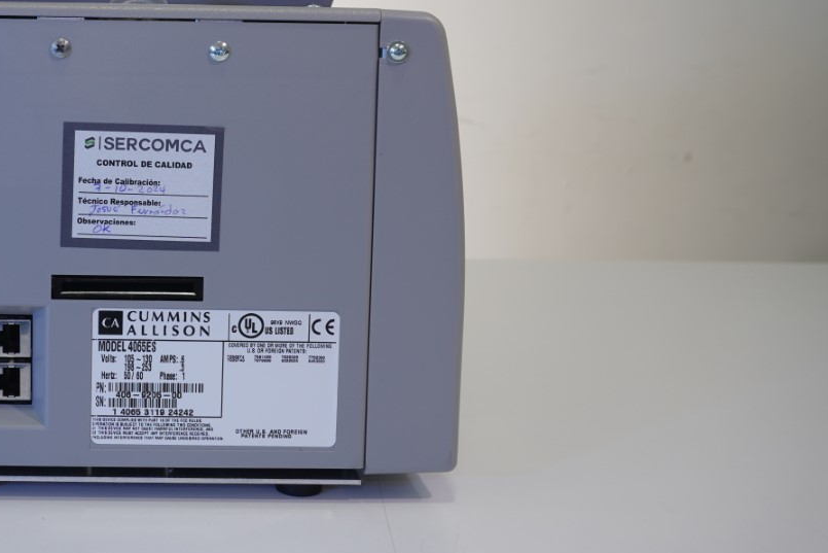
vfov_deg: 25.4
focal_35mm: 53
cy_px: 175
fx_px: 1215
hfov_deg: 36.1
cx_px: 142
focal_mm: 21
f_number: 6.3
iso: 100
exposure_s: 1/3
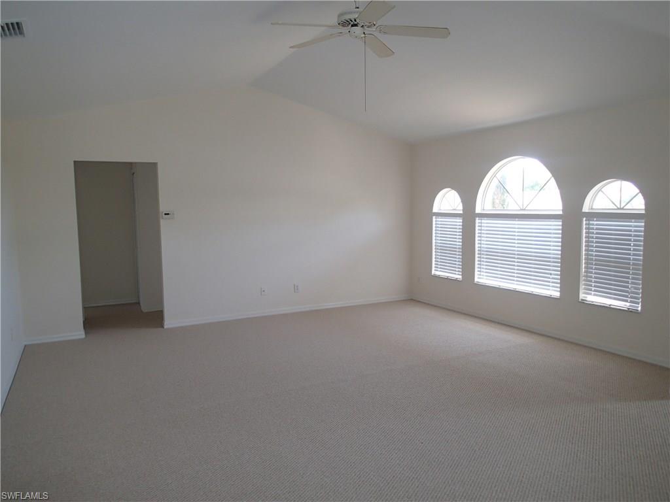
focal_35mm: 25
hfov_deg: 69.4
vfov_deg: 54.9
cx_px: 335
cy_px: 251
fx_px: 484
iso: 100
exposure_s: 1/80
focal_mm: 4.5
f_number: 2
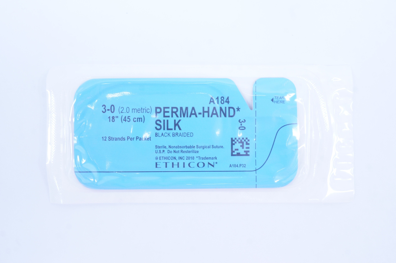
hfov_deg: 36.9
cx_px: 198
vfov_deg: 25.0
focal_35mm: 54
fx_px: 593
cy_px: 132
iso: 400
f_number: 11
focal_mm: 36
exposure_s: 1/15
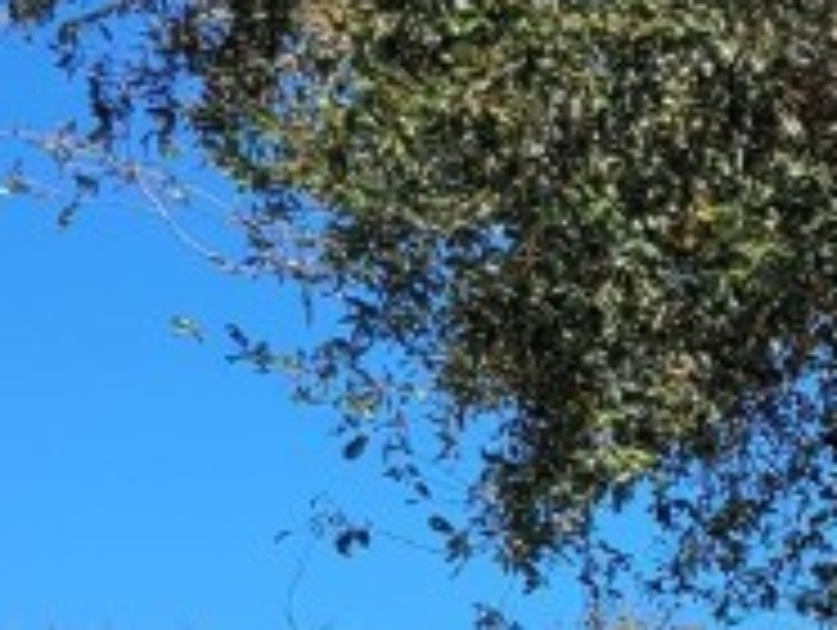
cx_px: 2156
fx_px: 3462
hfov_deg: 11.1
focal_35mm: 143
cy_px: 1318
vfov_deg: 9.6
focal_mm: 5.4
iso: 40
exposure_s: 1/1973
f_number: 1.8
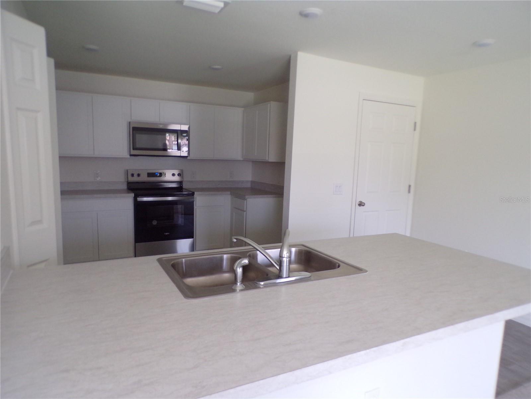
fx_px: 368
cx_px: 266
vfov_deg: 56.8
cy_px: 200
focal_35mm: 24
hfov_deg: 71.6
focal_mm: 4.3
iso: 200
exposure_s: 1/34
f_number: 3
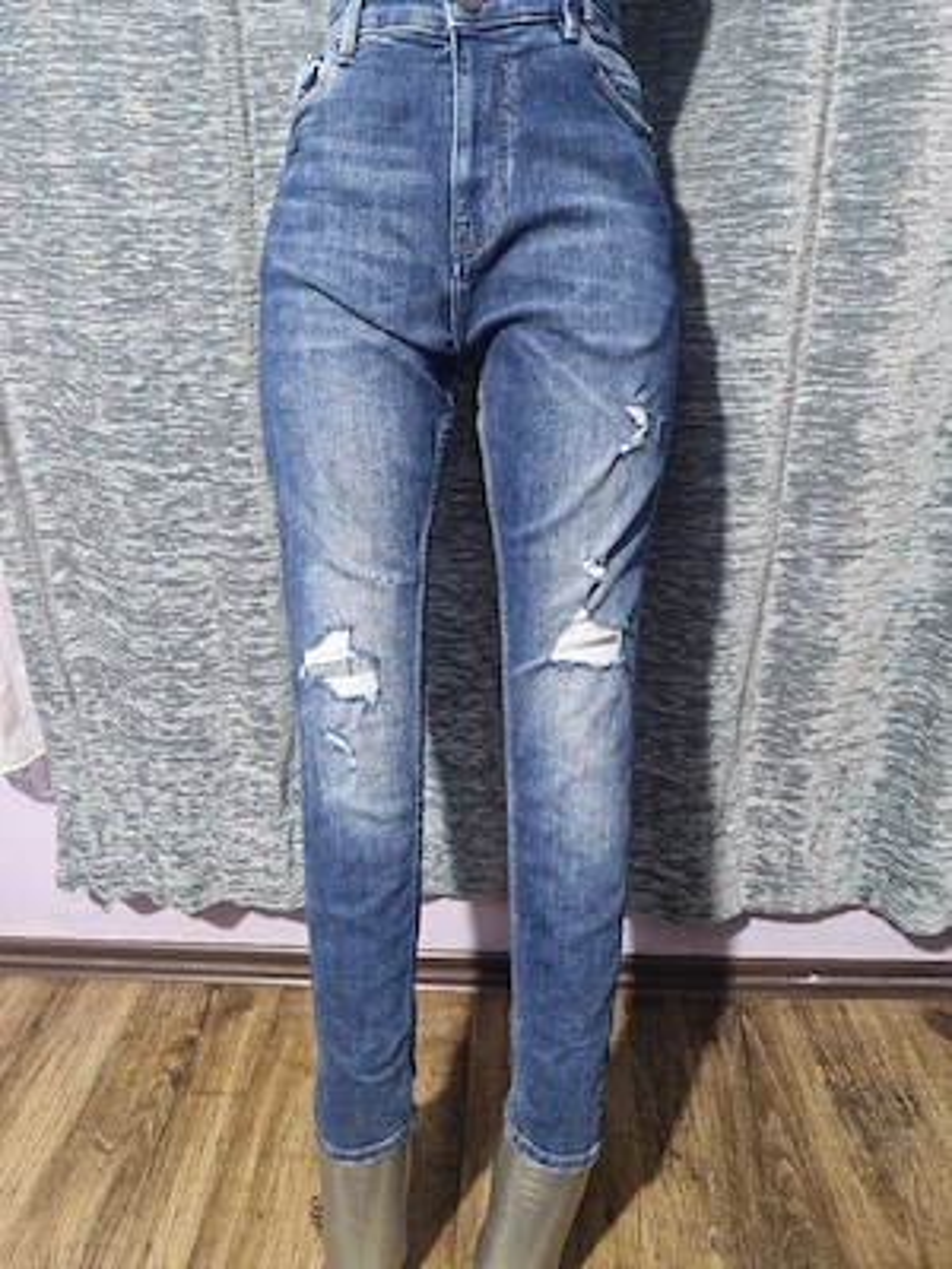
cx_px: 476
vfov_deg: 73.9
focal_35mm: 23
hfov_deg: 58.9
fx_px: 843
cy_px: 634
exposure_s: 1/50
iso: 800
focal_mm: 5.54
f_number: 1.8
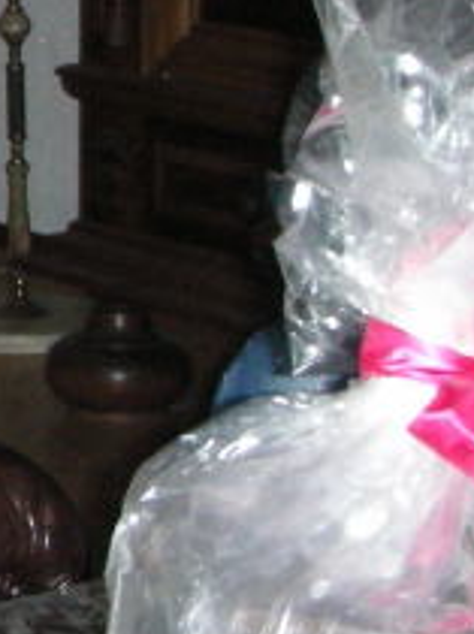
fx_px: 3128
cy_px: -6
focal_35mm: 171
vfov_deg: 11.5
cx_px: -694
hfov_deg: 8.0
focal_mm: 5.8
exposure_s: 1/60.1
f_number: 3
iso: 183
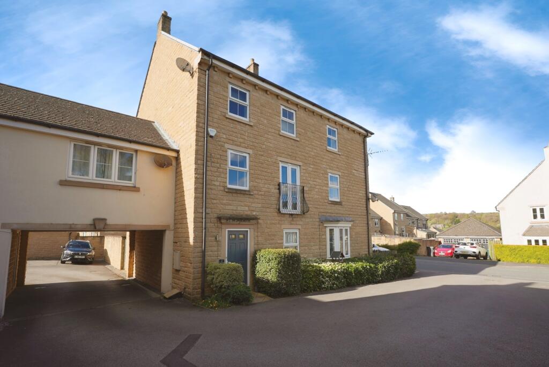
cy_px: 184
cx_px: 274
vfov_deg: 73.9
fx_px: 244
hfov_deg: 96.7
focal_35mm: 16
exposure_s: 1/200
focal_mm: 16
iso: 100
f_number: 8
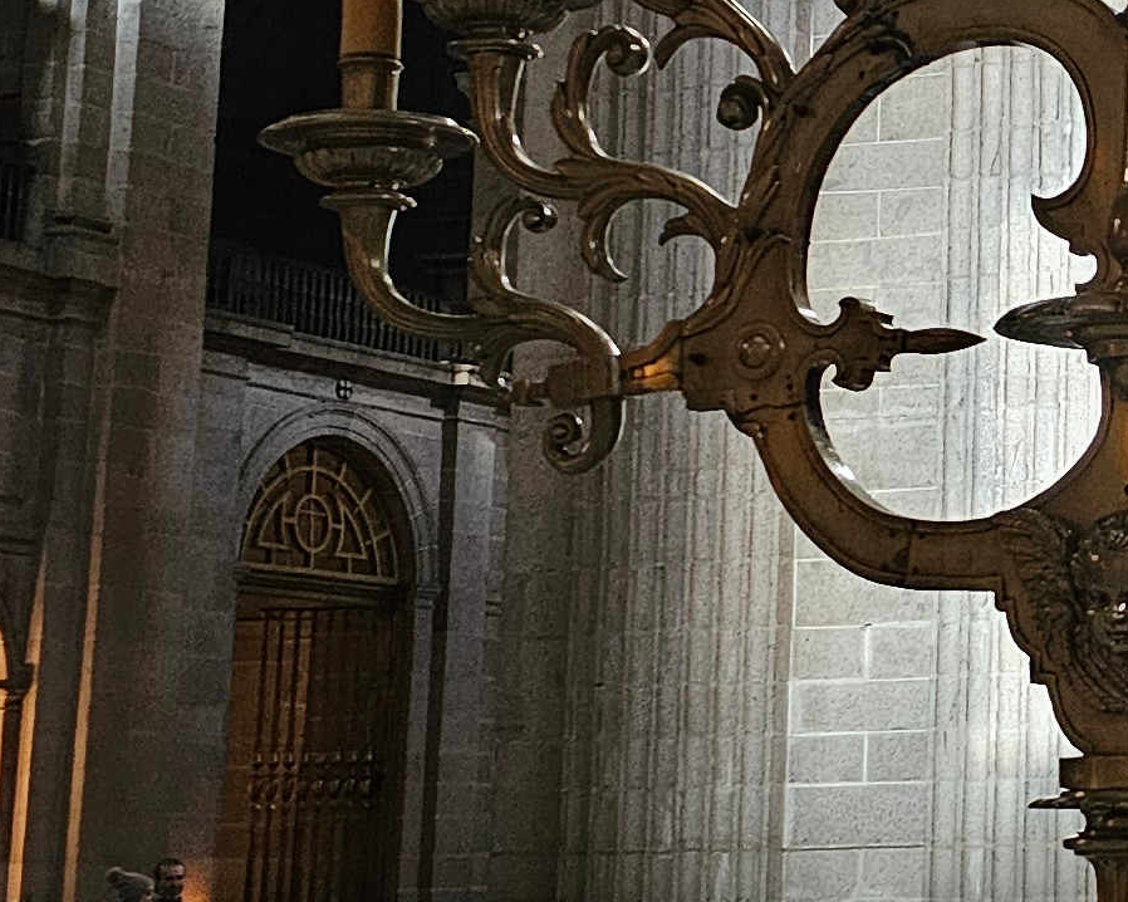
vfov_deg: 15.3
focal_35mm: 100
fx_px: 3338
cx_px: 1507
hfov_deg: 17.8
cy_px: 148
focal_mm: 6.3
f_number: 1.7
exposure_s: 1/60
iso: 640
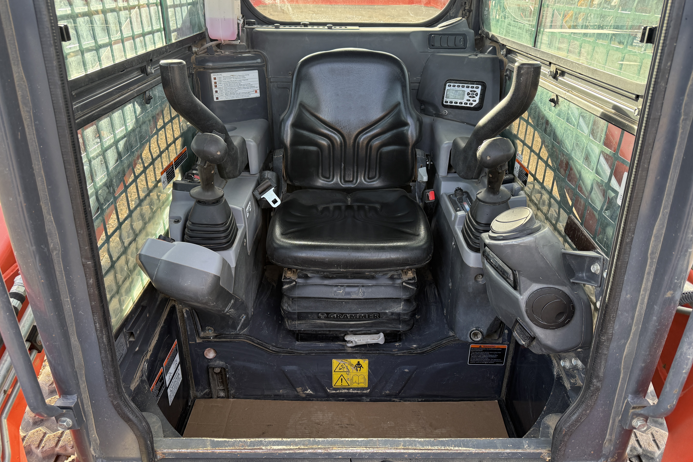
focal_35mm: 25
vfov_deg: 51.2
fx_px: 481
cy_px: 211
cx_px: 346
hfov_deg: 71.5
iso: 100
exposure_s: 1/336
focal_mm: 6.76
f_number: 1.78
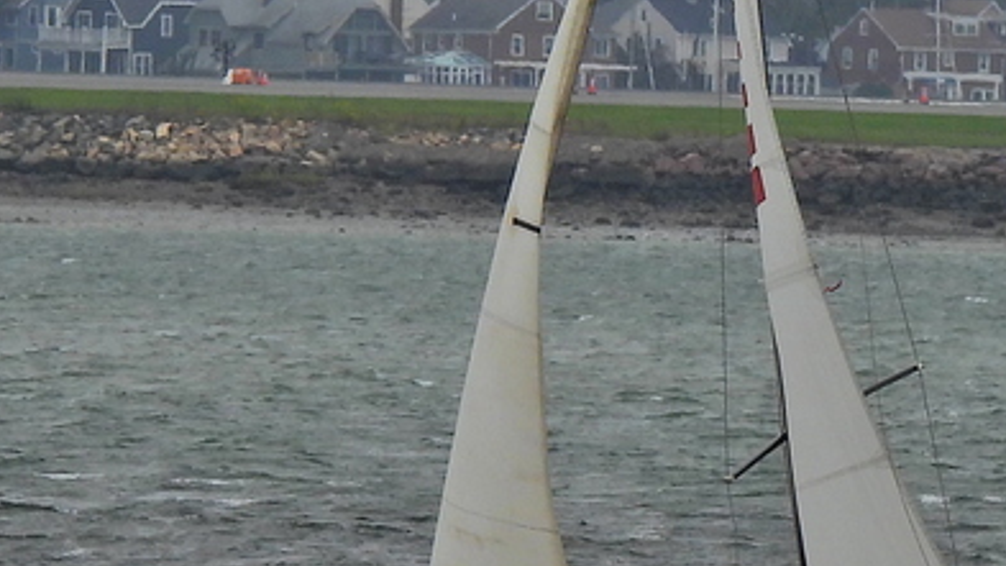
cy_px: 233
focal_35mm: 1953
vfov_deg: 0.6
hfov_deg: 1.1
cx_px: 783
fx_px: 52093
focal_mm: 98.1
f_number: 5
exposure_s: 1/640
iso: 100
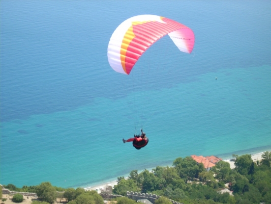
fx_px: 885
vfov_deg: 13.1
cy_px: 102
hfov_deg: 17.4
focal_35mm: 113
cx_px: 136
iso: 64
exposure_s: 1/250
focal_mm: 18.6
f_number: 5.2
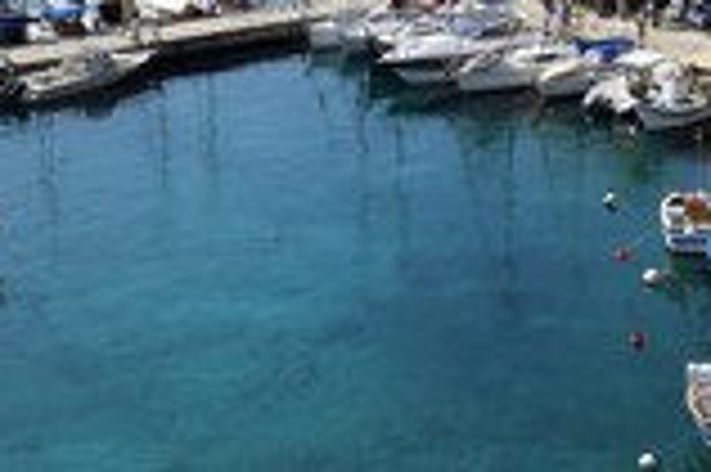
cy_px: -153
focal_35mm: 64
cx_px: 540
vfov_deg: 19.4
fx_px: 1263
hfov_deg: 30.9
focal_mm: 24
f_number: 20
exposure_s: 1/200
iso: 200
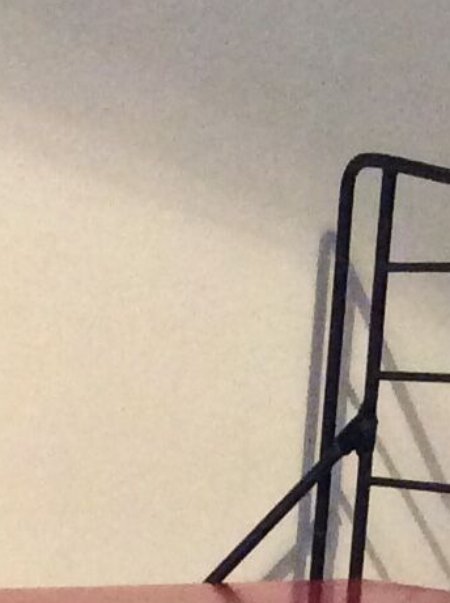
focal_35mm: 180
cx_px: -164
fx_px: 3130
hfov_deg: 8.1
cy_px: 1169
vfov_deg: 10.2
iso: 250
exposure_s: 1/25
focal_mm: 3.3
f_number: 2.4
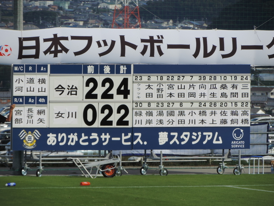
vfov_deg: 3.0
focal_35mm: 500
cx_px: 137
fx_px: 3958
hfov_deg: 4.0
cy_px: 103
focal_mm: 89.1
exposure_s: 1/500
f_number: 4.9
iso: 80
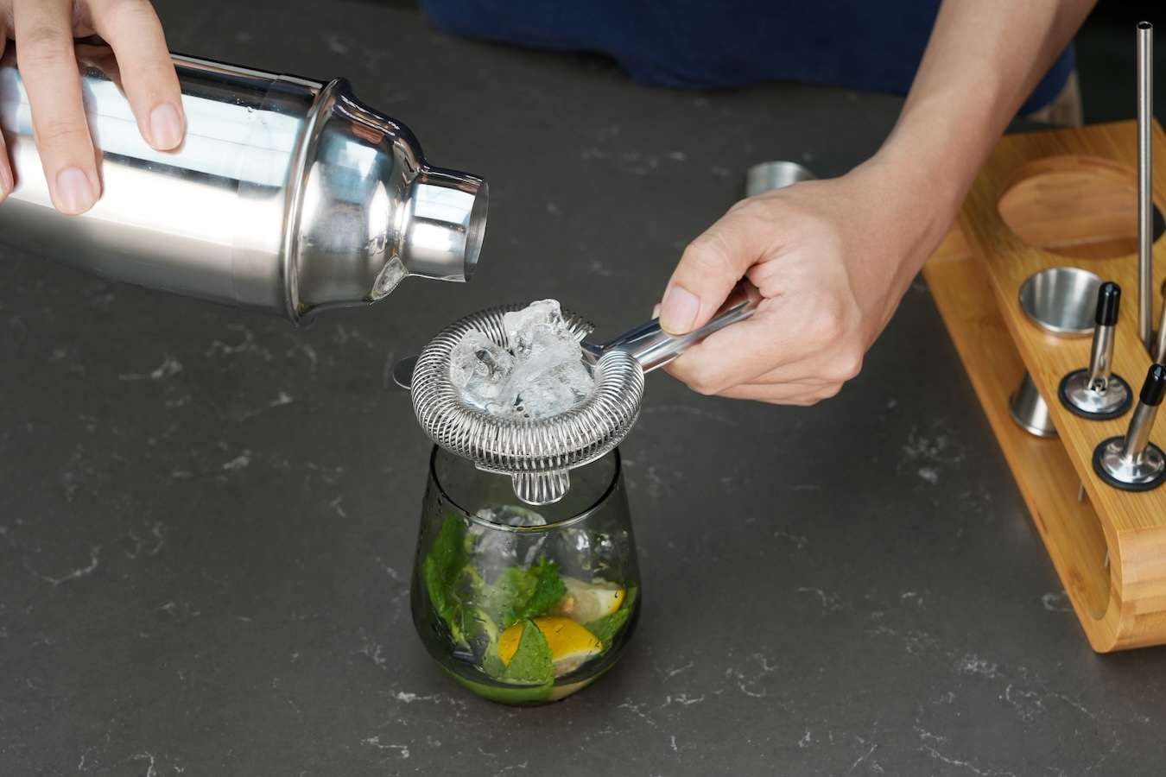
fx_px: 2267
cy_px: 388
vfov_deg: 19.5
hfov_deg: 28.8
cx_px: 583
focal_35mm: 70
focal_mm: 70
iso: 100
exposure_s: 1/30
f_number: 7.1
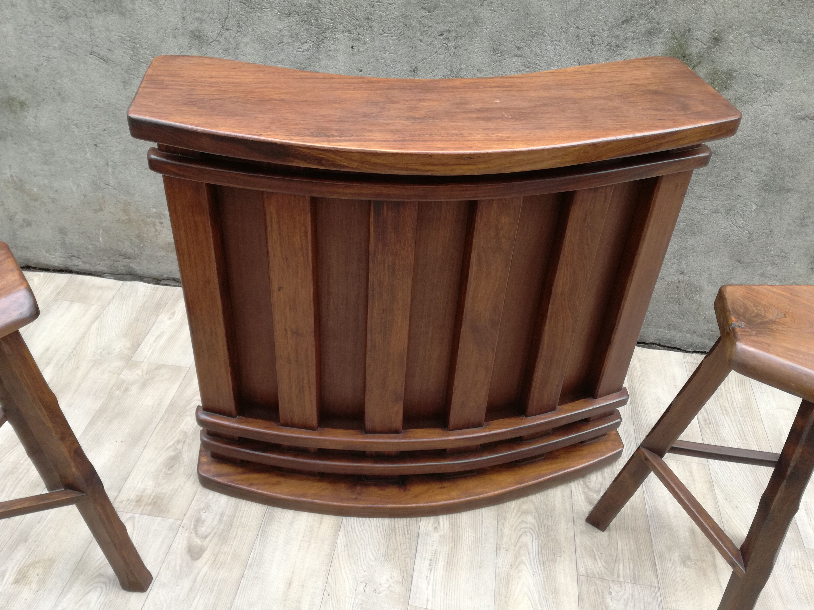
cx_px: 402
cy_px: 297
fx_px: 658
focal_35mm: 28
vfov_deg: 49.7
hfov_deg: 63.4
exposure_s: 1/50
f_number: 2
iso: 64
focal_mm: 3.79
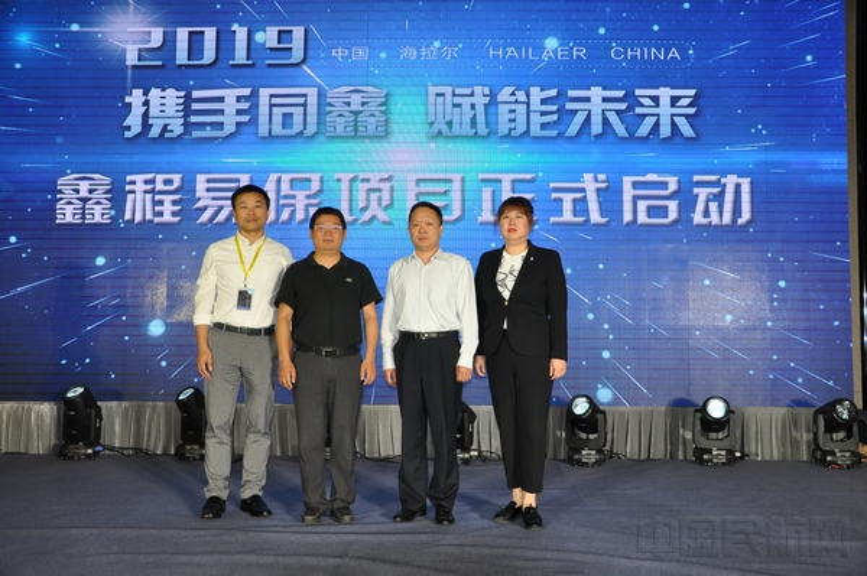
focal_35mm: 33
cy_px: 288
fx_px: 794
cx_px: 434
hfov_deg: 57.3
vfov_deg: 39.9
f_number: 3.8
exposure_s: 1/125
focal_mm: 22
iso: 800
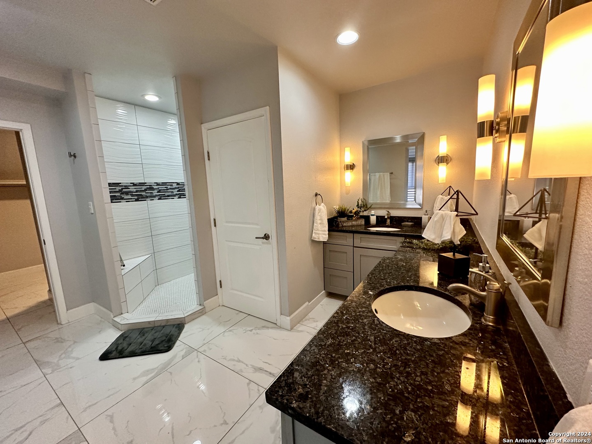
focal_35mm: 14
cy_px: 222
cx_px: 296
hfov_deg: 102.1
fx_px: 239
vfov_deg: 85.7
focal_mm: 2.22
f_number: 2.2
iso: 250
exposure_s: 1/120
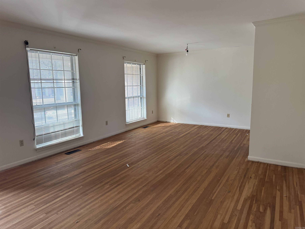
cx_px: 152
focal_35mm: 24
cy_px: 114
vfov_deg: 56.8
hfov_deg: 71.6
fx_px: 211
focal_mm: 6.76
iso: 125
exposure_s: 1/121
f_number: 1.78
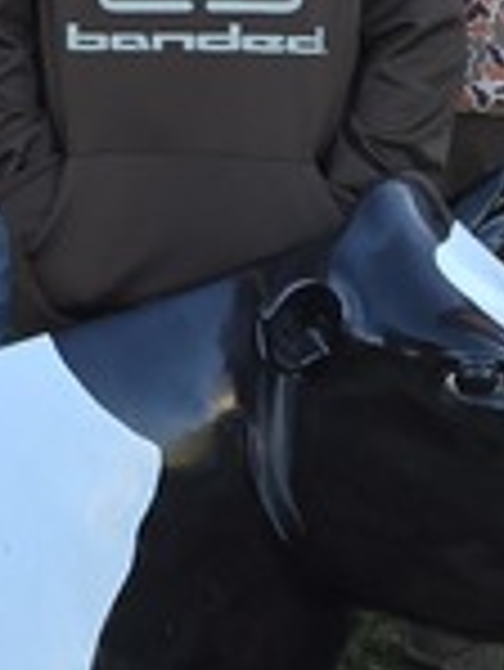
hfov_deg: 8.9
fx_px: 3063
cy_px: -324
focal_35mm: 158
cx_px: -464
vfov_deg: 11.9
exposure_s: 1/211
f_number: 1.8
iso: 25
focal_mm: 5.4
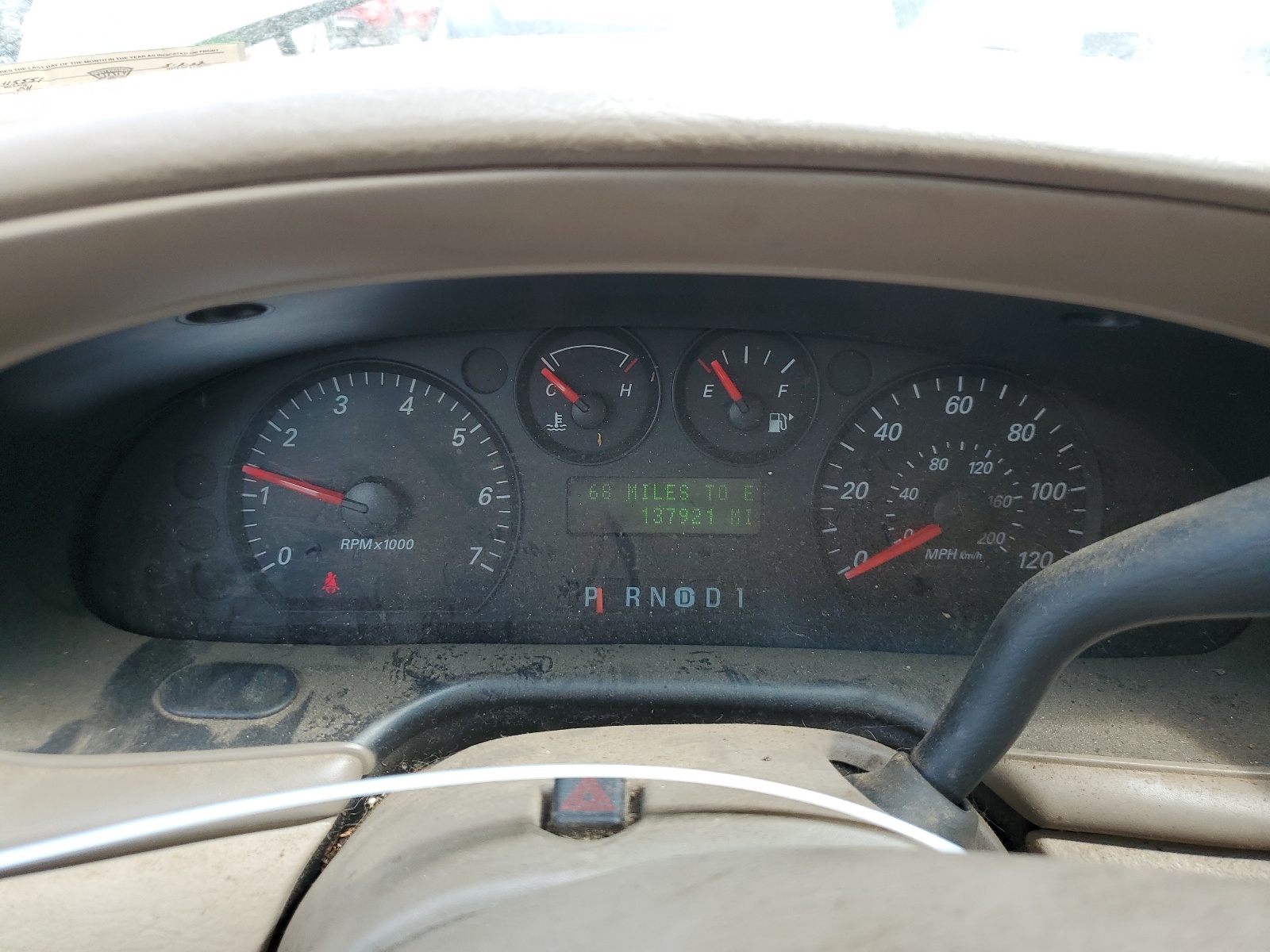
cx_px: 635
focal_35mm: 26
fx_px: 954
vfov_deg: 53.1
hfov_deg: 67.3
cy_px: 476
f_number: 1.5
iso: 50
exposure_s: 1/145
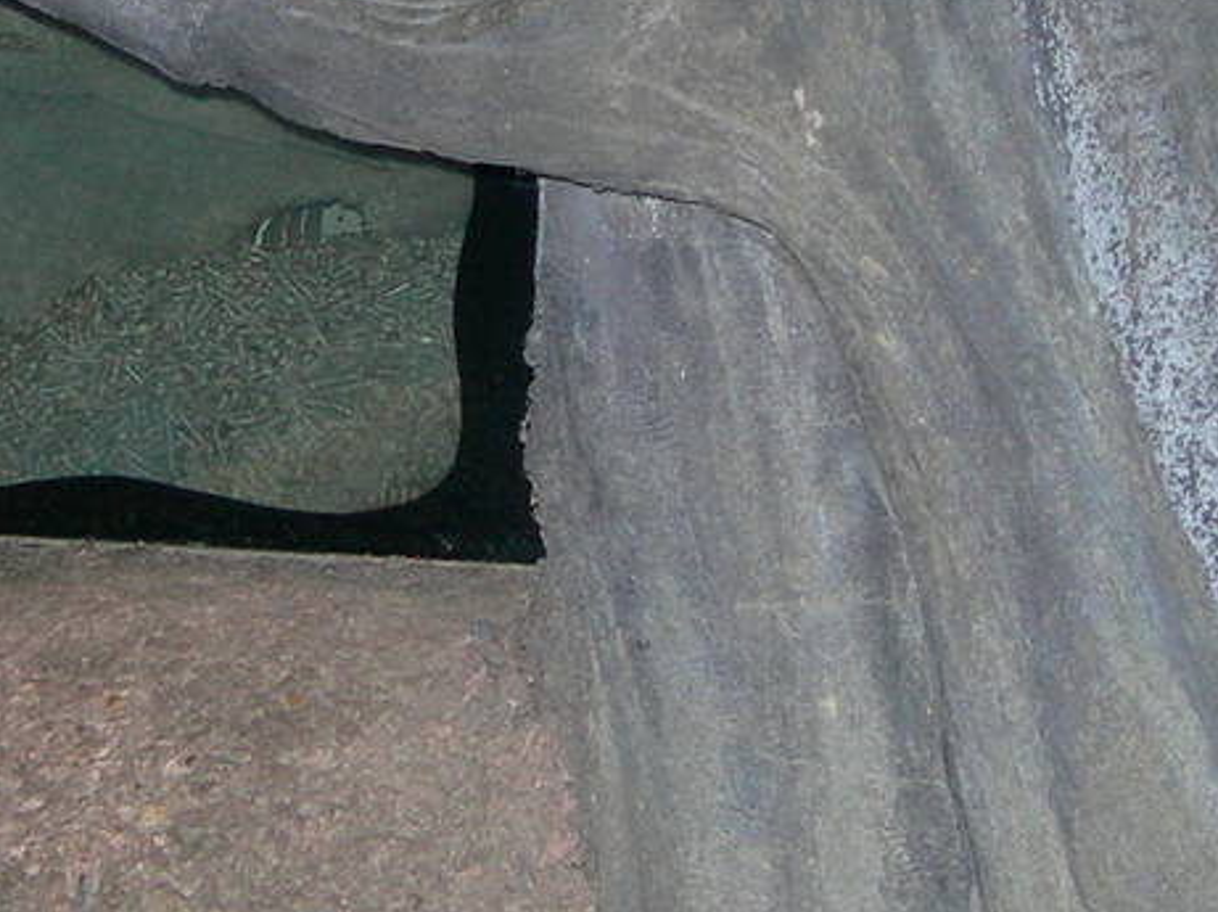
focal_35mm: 132
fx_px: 4641
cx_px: 547
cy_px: 196
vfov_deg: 11.2
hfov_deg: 14.9
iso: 128
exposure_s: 1/60.1
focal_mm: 7.8
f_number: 2.8
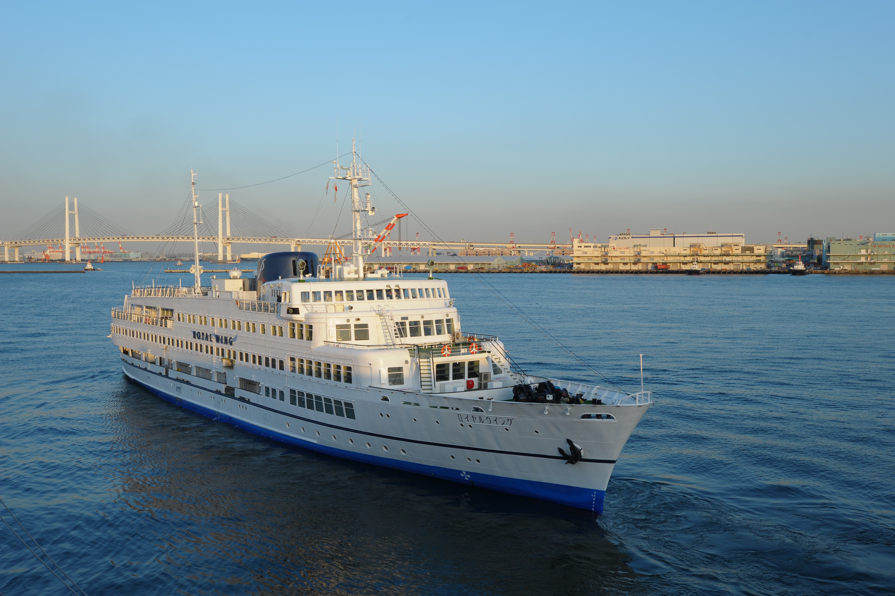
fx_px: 870
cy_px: 298
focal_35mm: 35
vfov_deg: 37.8
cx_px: 448
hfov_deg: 54.5
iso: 200
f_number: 8
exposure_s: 1/125
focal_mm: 35
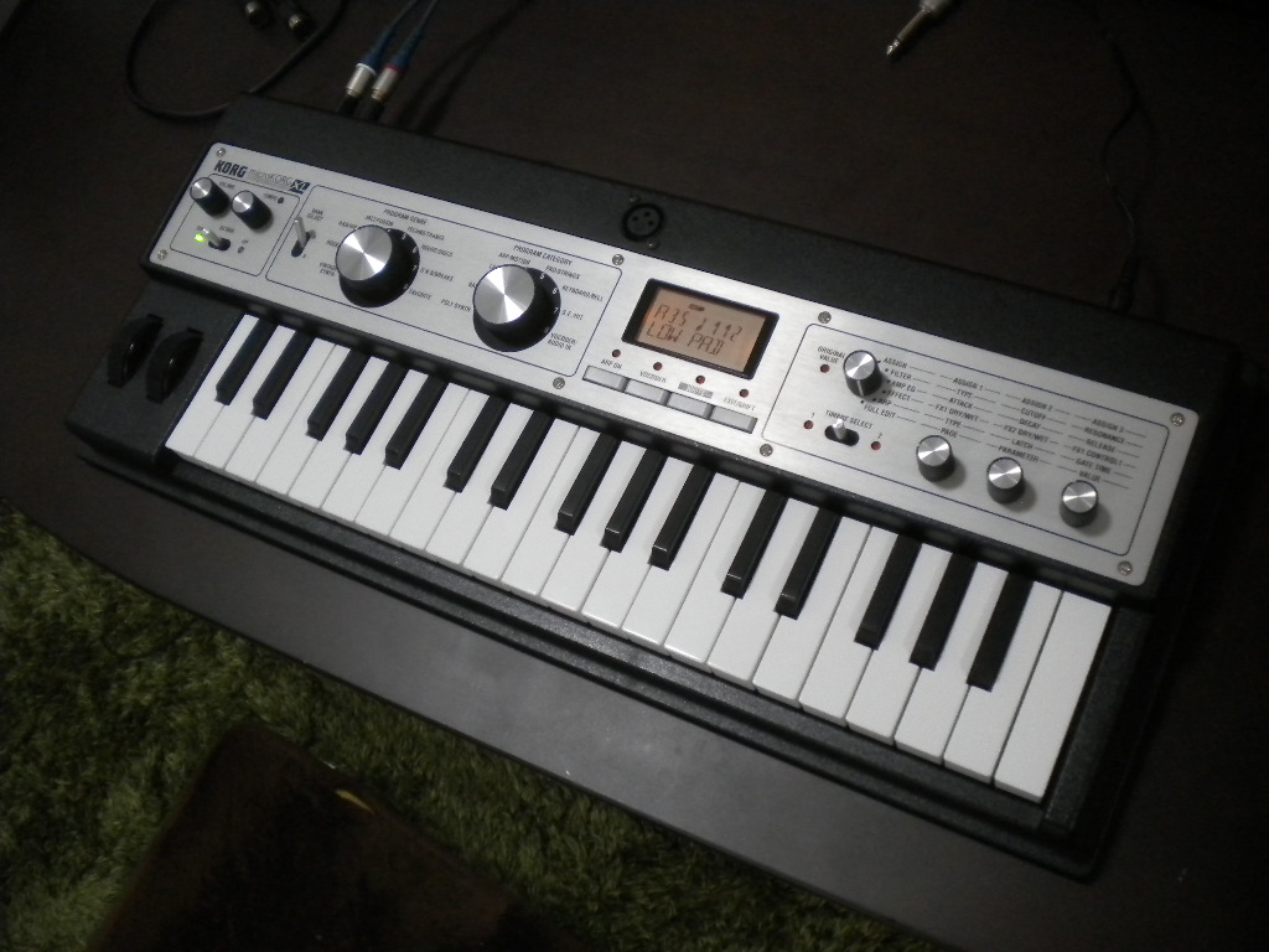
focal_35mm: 35
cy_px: 476
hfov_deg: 52.6
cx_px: 634
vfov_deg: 40.7
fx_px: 1283
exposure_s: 1/47.4
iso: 400
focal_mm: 6.3
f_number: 3.1
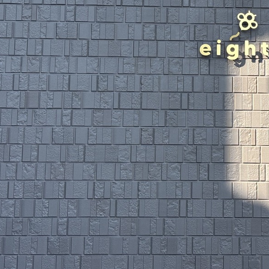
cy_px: 55
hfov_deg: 17.2
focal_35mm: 100
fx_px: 879
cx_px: 229
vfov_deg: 17.3
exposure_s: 1/355
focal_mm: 5.96
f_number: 1.6
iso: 32
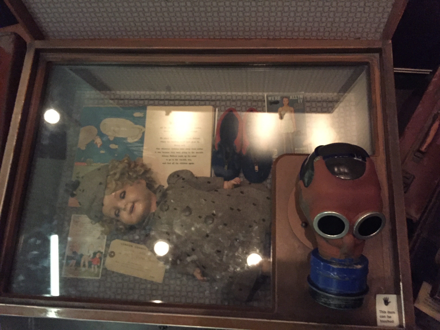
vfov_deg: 48.2
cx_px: 220
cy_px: 165
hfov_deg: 61.7
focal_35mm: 29
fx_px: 369
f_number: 2.2
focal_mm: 4.15
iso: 1600
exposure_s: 1/17
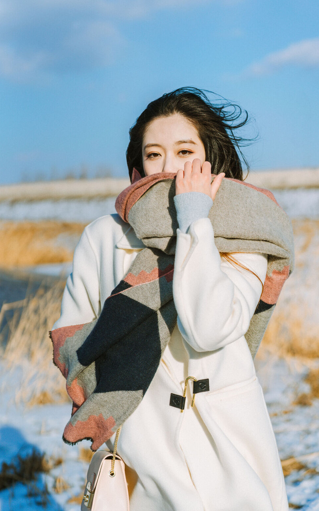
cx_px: 153
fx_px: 793
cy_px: 255
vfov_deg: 35.7
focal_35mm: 57
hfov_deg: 22.7
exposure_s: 1/4000
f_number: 2.8
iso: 100
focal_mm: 55
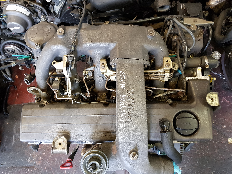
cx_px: 116
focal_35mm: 26
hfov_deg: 67.3
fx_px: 174
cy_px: 87
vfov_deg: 53.1
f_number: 1.7
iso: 250
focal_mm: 4.2
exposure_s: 1/20
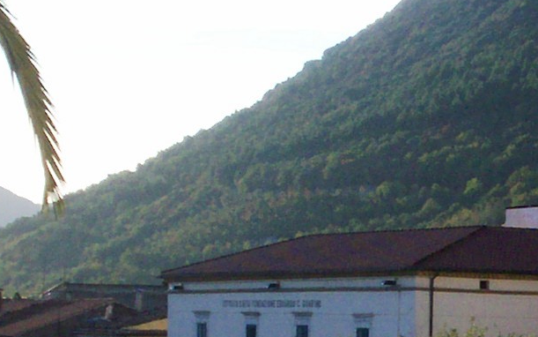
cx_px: 580
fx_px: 2112
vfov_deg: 9.1
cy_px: 336
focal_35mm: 144
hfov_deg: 14.2
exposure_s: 1/463
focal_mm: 5.9
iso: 100
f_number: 4.5
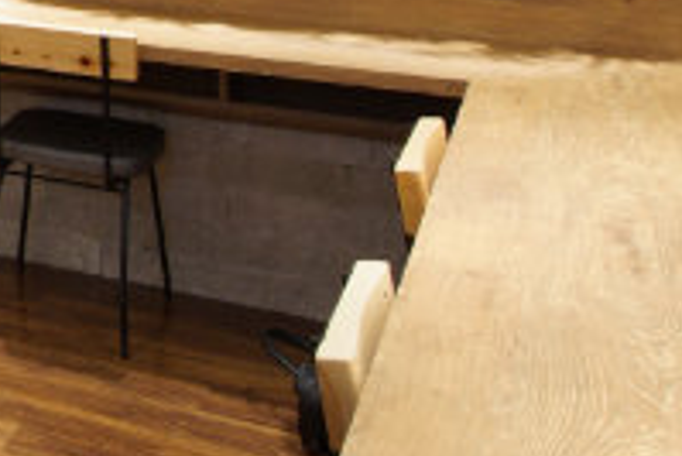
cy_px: -302
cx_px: -576
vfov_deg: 15.7
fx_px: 1460
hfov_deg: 19.2
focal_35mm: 77
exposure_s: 1/3.33
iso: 400
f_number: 8
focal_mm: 16
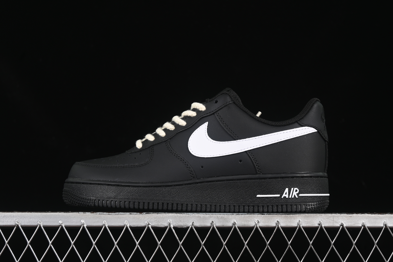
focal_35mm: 75
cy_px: 131
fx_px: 819
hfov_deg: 27.0
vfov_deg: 18.2
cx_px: 196
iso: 160
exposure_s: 1/50
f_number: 6.3
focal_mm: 50
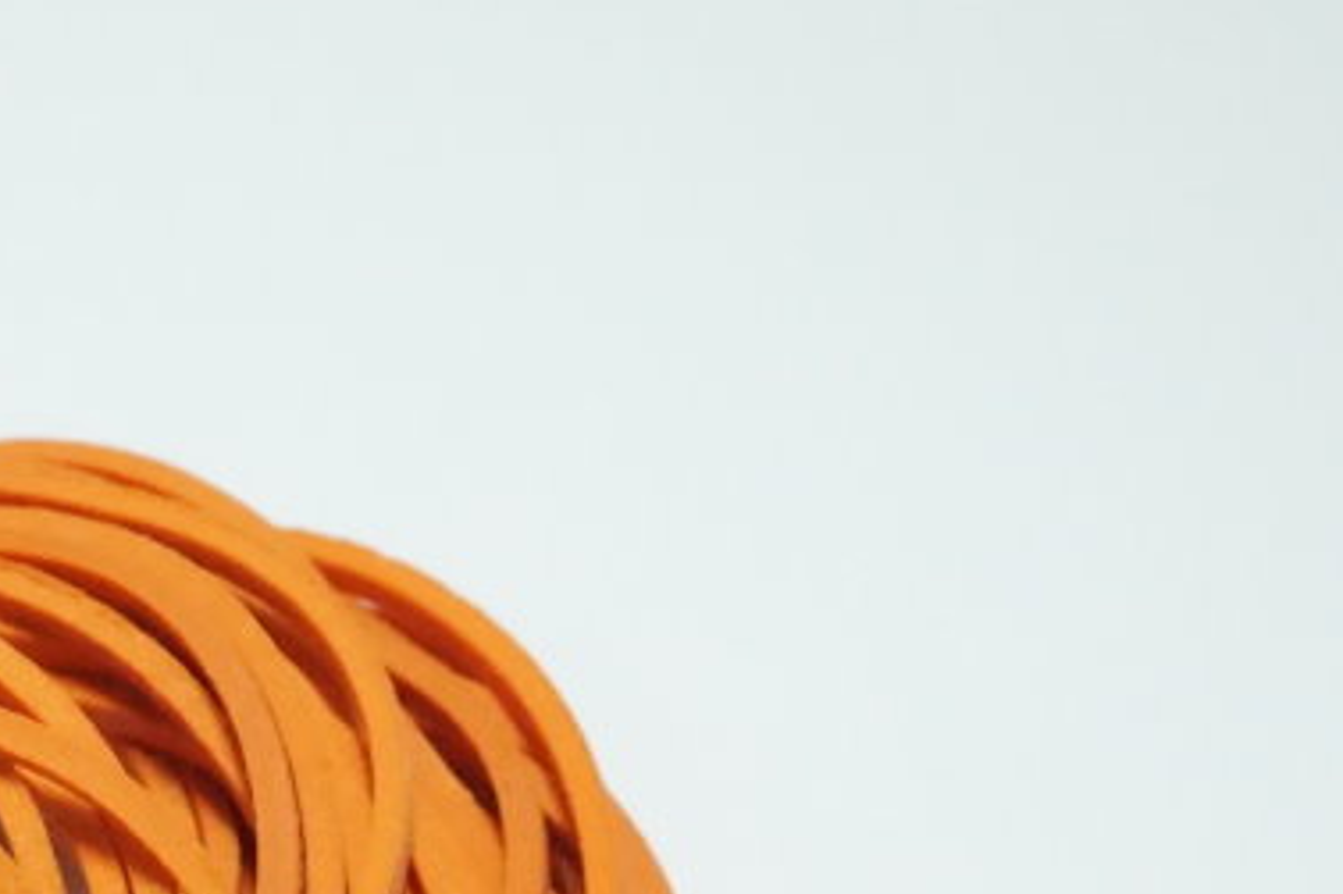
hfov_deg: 16.0
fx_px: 4668
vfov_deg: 10.8
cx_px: -36
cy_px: 992
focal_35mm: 125
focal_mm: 35
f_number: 14
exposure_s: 1/320
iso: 8000
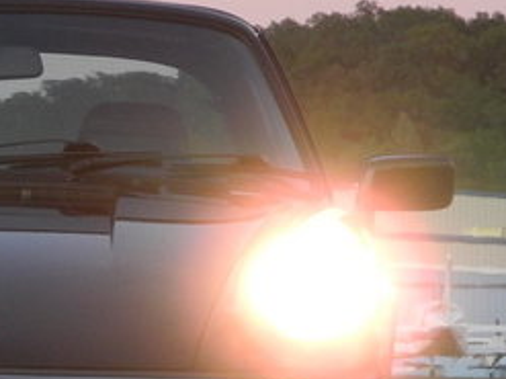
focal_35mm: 830
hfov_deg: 2.4
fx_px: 12127
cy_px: 342
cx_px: -346
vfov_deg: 1.8
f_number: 5.6
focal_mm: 42.6
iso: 218
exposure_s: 1/30
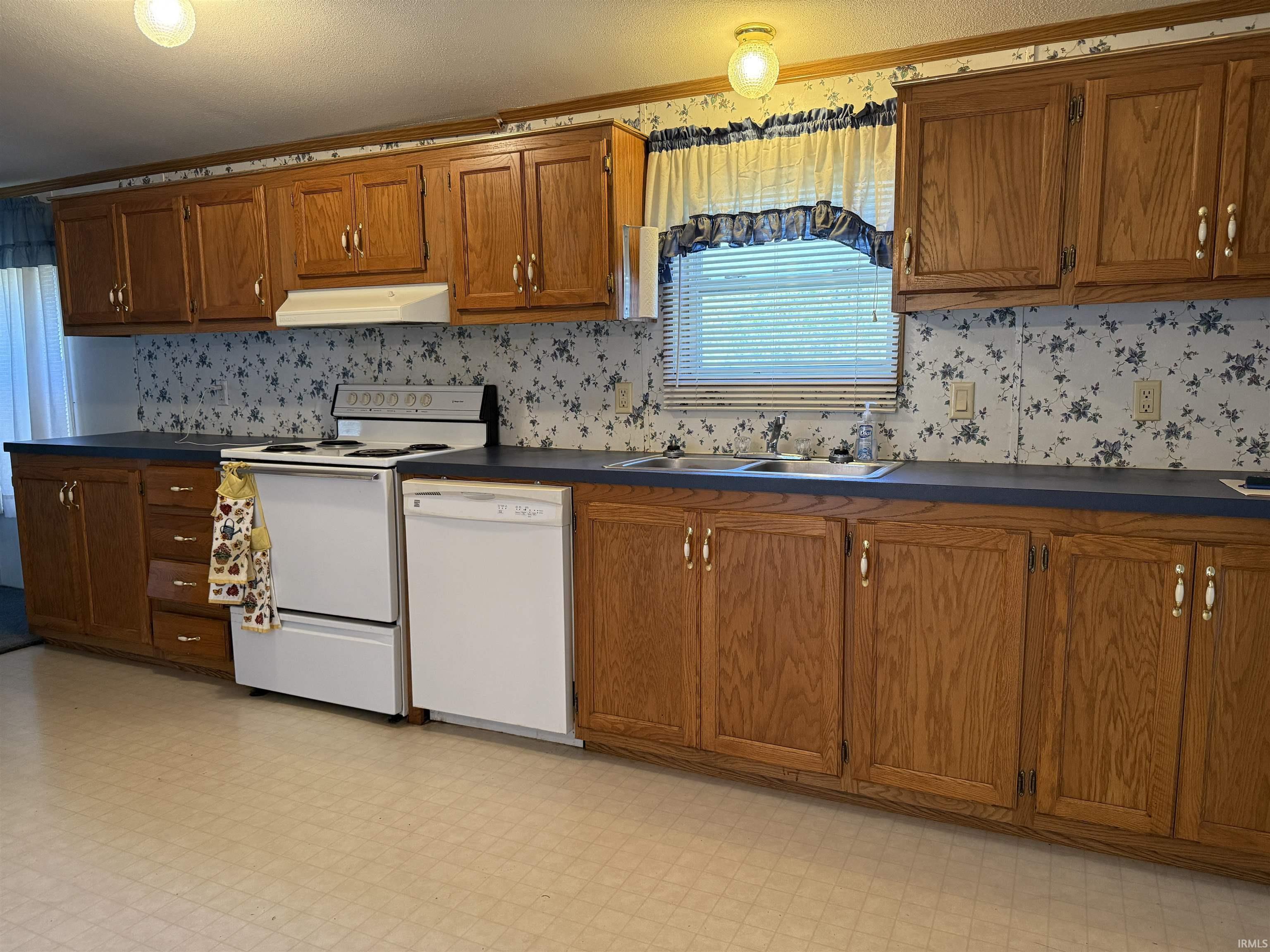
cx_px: 635
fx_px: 881
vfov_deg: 56.8
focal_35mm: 24
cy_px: 476
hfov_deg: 71.6
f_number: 1.78
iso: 400
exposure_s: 1/120
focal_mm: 6.76
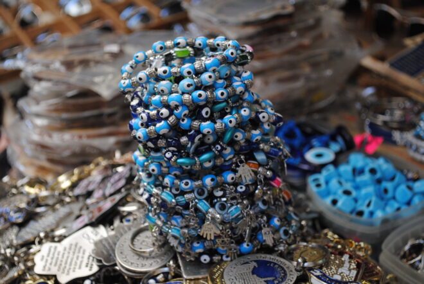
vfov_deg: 19.8
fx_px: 814
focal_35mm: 69
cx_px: 212
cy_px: 142
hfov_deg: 29.2
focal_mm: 46
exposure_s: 1/100
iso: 200
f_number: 5.3
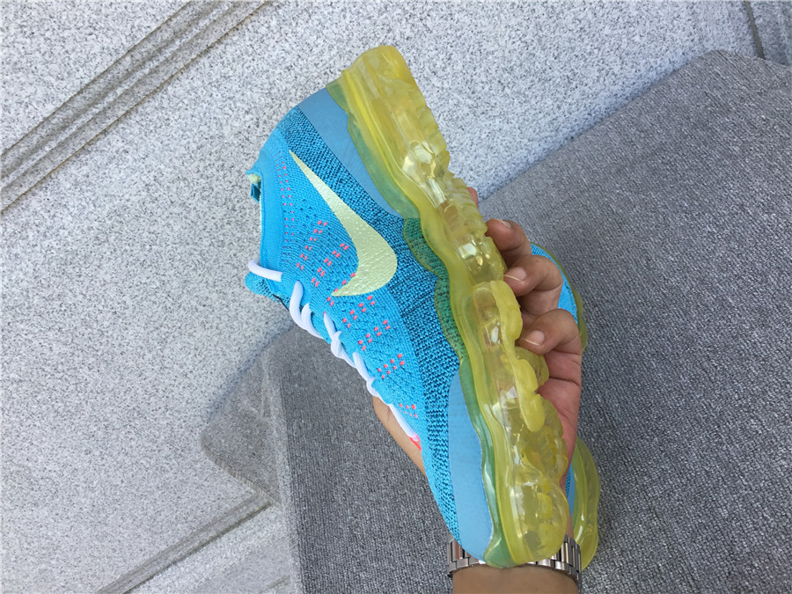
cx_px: 396
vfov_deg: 45.4
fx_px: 709
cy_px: 297
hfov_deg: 58.4
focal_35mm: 31
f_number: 2.4
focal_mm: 3.3
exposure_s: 1/172
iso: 25
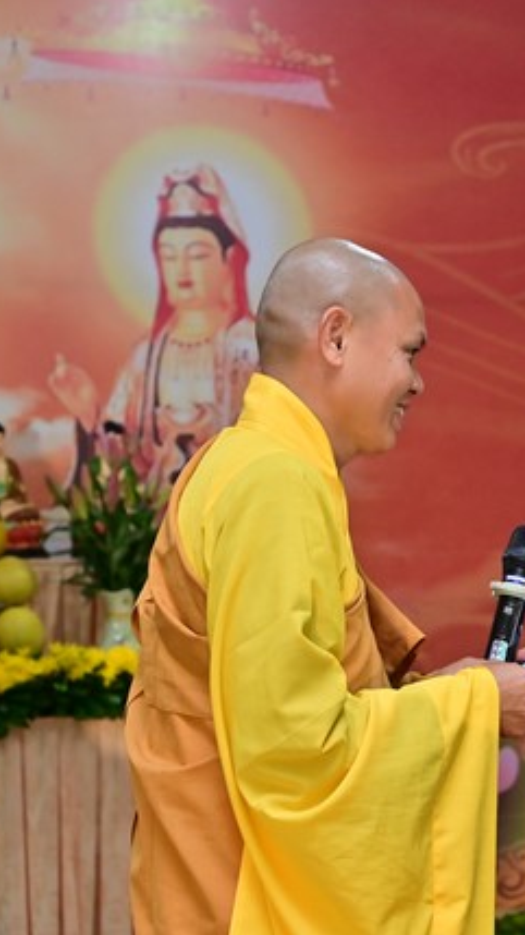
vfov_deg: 20.8
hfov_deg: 11.5
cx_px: 608
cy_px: 466
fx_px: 2552
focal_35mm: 103
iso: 2000
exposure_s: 1/200
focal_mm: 65
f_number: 5.6
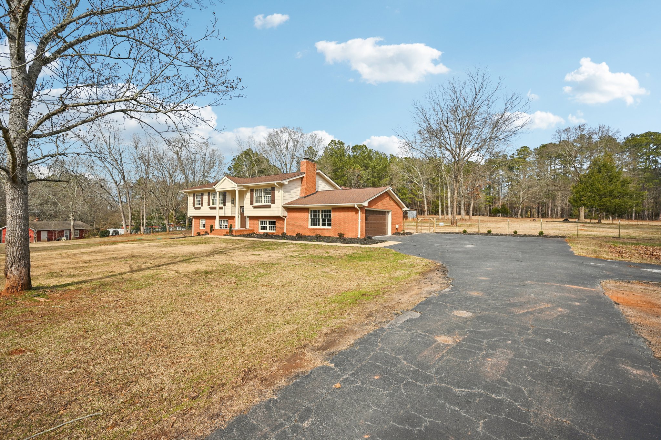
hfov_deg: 100.4
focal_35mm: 15
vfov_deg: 77.3
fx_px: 275
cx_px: 330
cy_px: 220
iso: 100
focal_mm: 15
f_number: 8
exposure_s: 1/320
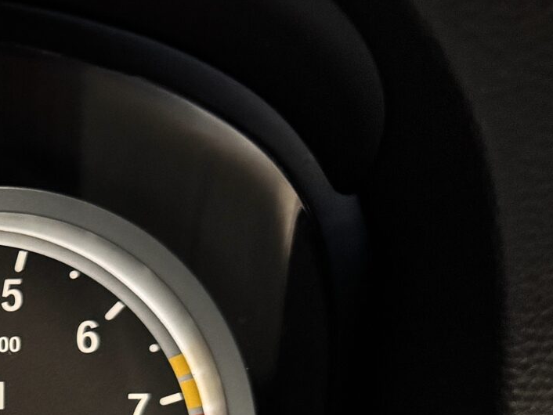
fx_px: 1390
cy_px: 449
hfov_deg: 18.5
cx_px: -392
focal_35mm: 87
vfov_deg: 16.5
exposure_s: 1/29
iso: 1000
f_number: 1.78
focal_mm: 6.76
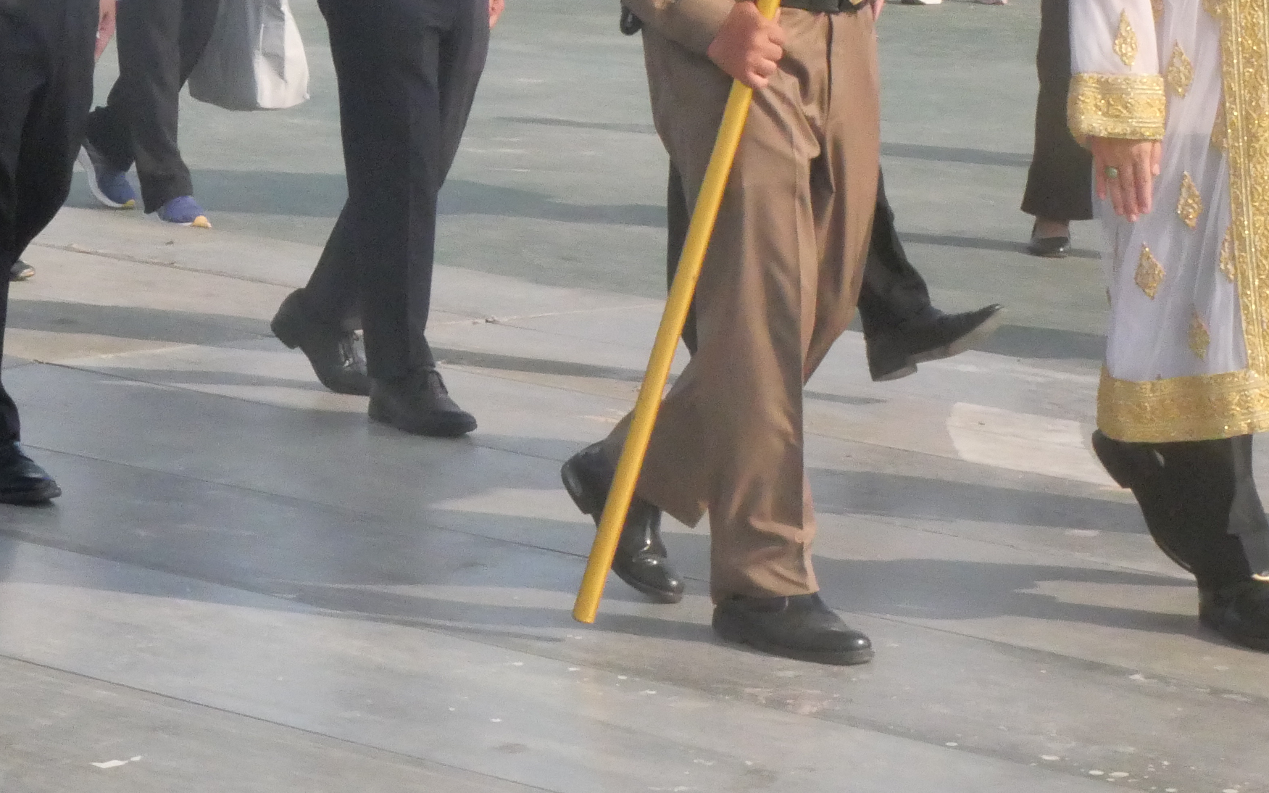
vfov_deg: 8.9
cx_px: 233
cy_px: -12
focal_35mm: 147
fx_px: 5083
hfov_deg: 14.1
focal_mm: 33
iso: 4000
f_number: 22
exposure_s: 1/1000
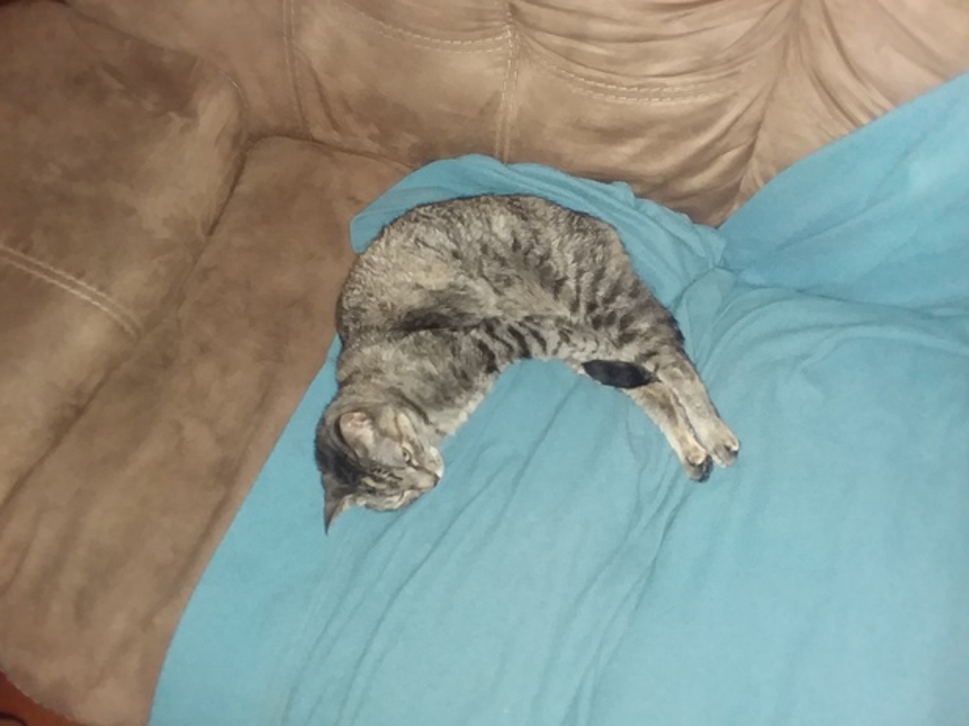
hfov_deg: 60.0
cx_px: 482
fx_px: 840
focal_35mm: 30
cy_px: 366
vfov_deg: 46.8
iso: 160
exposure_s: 1/30
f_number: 1.9
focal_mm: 2.47
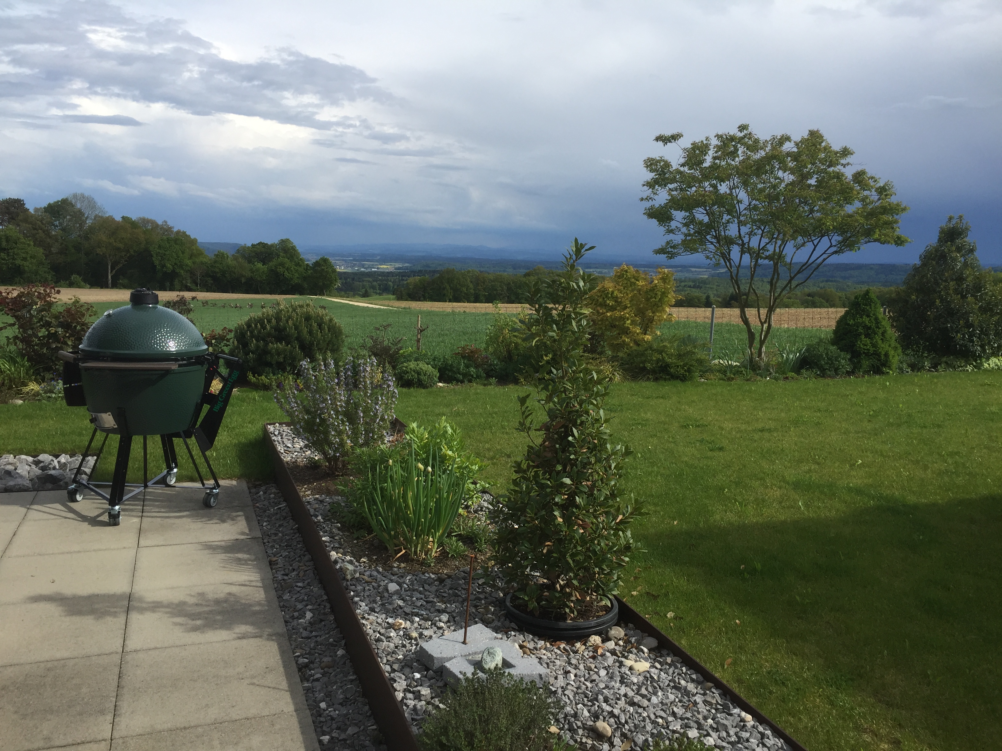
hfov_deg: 61.7
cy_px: 376
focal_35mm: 29
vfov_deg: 48.2
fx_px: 839
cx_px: 501
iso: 32
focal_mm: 4.15
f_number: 2.2
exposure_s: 1/1582
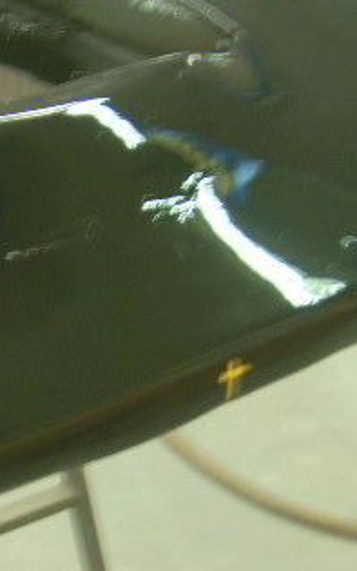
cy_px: 384
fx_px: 2147
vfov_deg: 15.1
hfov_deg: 9.4
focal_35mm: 138
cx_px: -62
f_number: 3.7
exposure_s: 1/6
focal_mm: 10.75
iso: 50
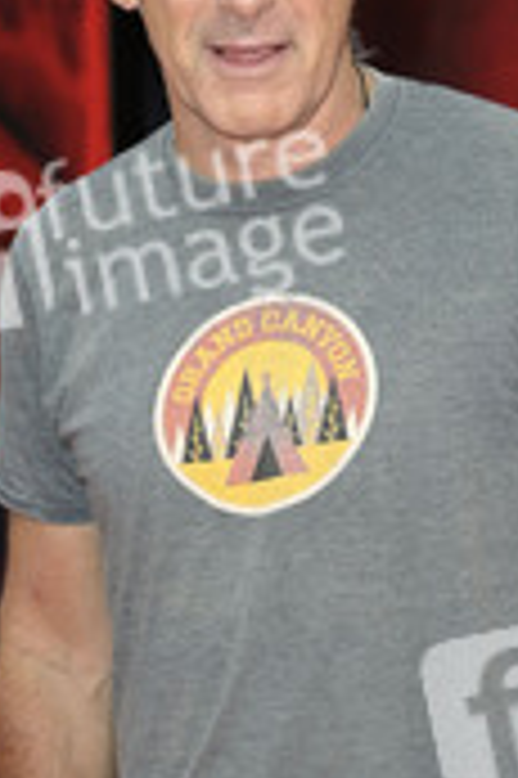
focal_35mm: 197
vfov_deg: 10.4
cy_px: 463
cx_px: 243
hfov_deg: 7.0
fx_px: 4260
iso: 400
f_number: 6.3
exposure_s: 1/250
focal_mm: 85
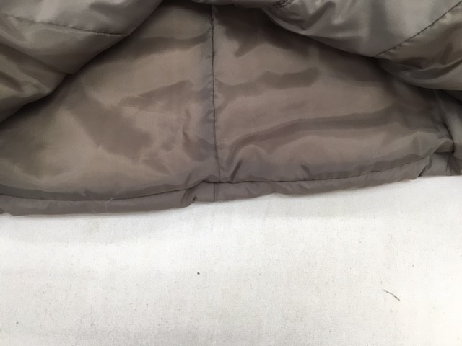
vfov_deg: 48.2
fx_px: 387
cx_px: 231
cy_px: 173
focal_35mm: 29
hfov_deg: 61.7
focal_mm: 4.15
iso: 32
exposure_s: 1/30
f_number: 2.2
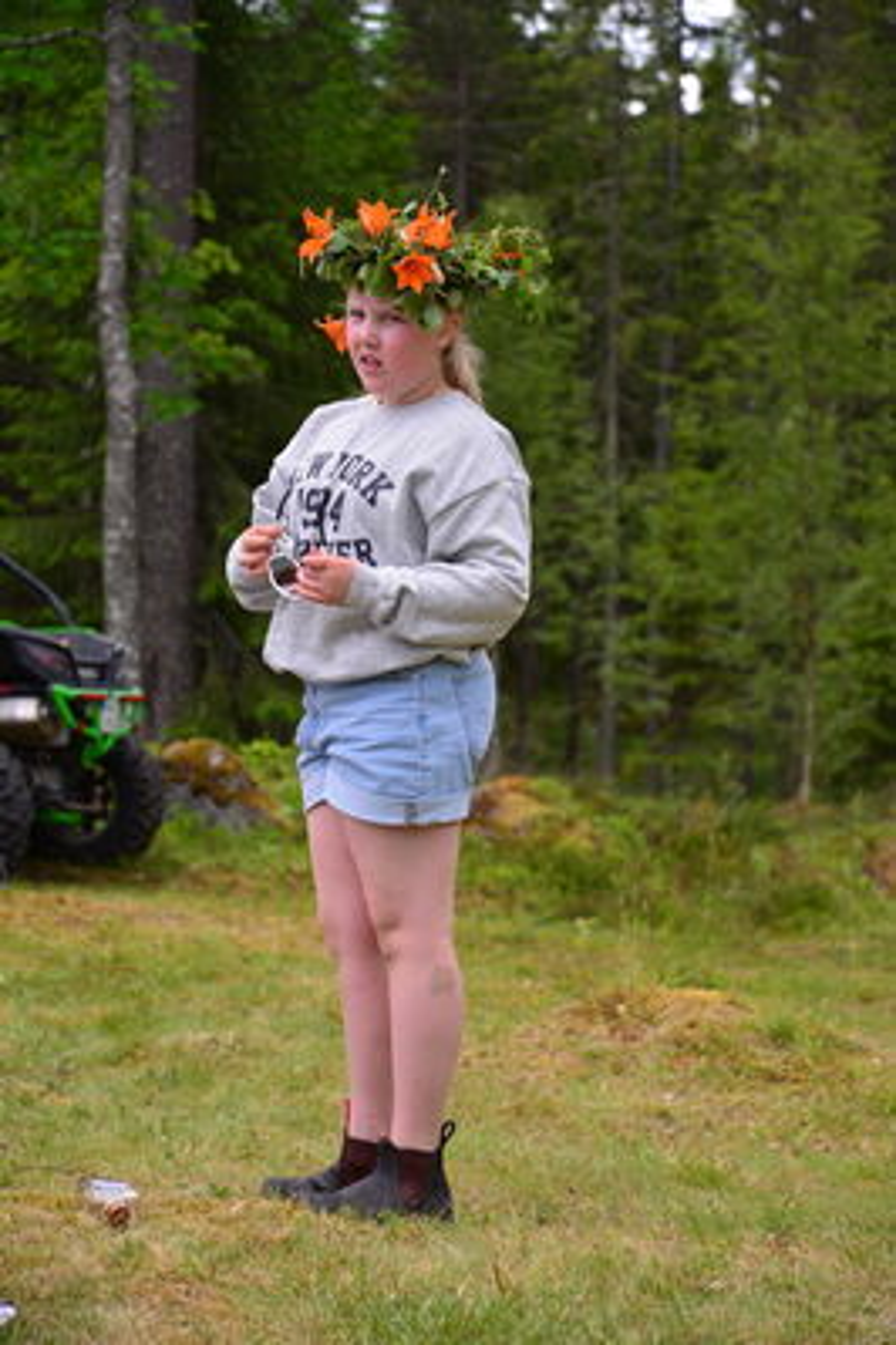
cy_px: 672
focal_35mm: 85
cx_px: 448
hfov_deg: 16.1
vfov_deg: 23.9
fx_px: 3173
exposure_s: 1/200
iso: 100
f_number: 4.5
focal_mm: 85
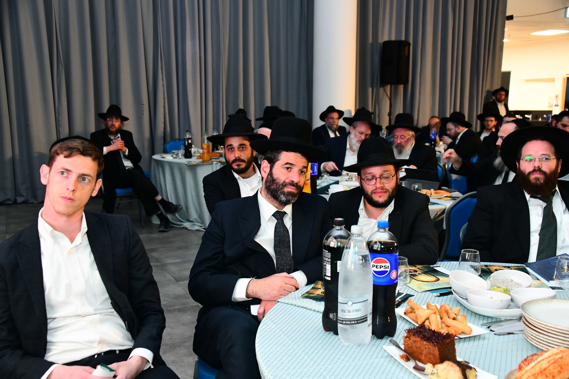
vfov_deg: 33.4
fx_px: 632
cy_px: 190
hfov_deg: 48.5
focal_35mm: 40
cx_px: 284
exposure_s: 1/100
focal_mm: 40
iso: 3200
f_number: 5.6
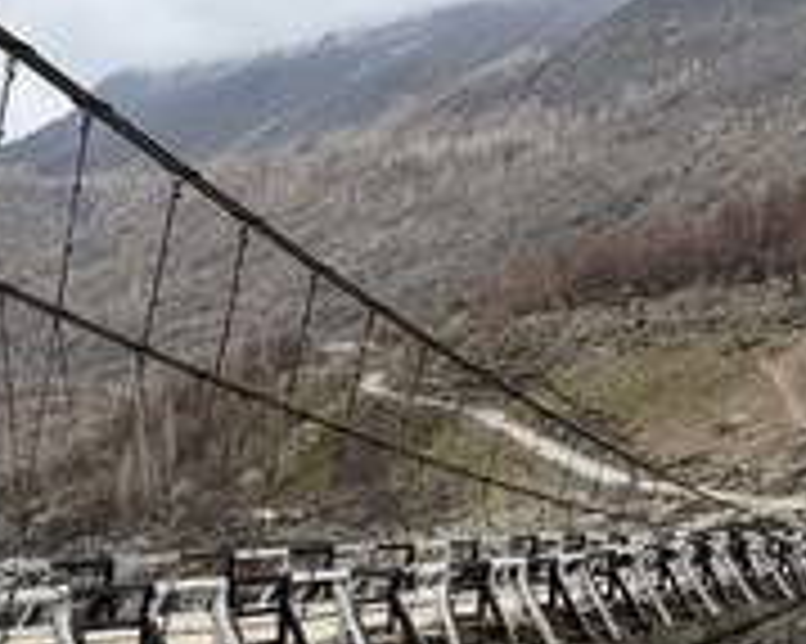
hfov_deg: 27.3
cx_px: 144
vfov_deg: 21.9
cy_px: 581
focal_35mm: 68
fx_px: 1621
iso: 50
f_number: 1.6
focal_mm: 5.96
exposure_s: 1/2075
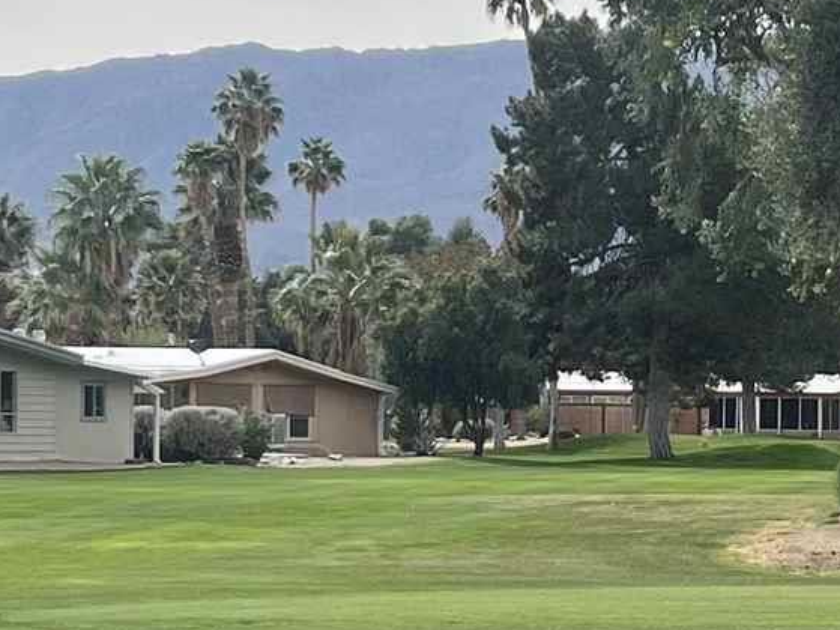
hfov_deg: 13.7
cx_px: 717
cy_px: 457
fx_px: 3469
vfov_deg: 10.4
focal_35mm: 143
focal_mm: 5.7
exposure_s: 1/4274
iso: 50
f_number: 1.5
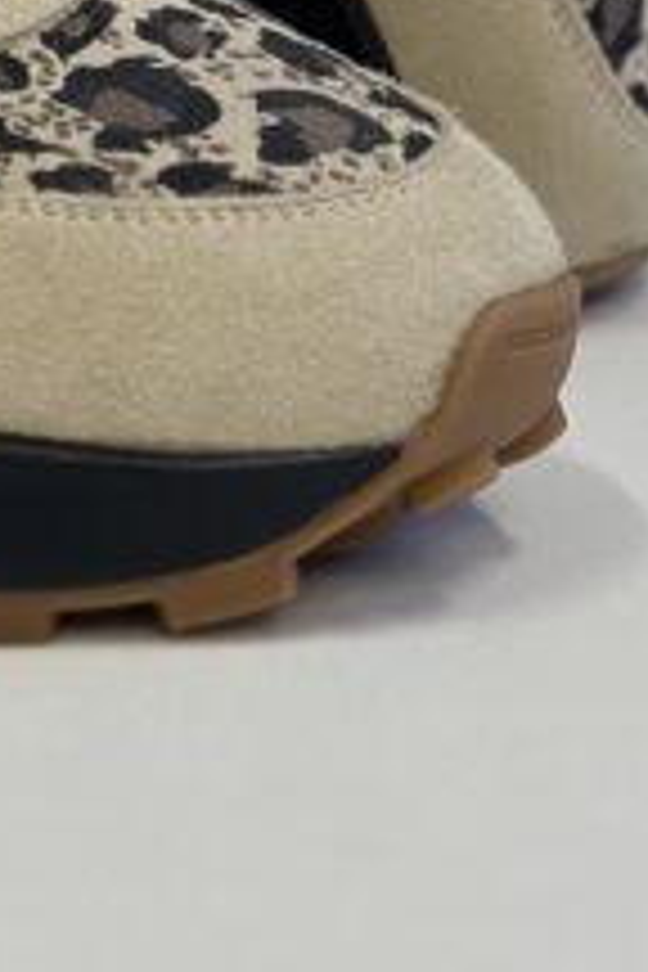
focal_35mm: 185
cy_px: -608
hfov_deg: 7.3
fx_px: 4995
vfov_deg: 10.6
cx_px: -225
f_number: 1.78
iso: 125
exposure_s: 1/100
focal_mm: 6.86
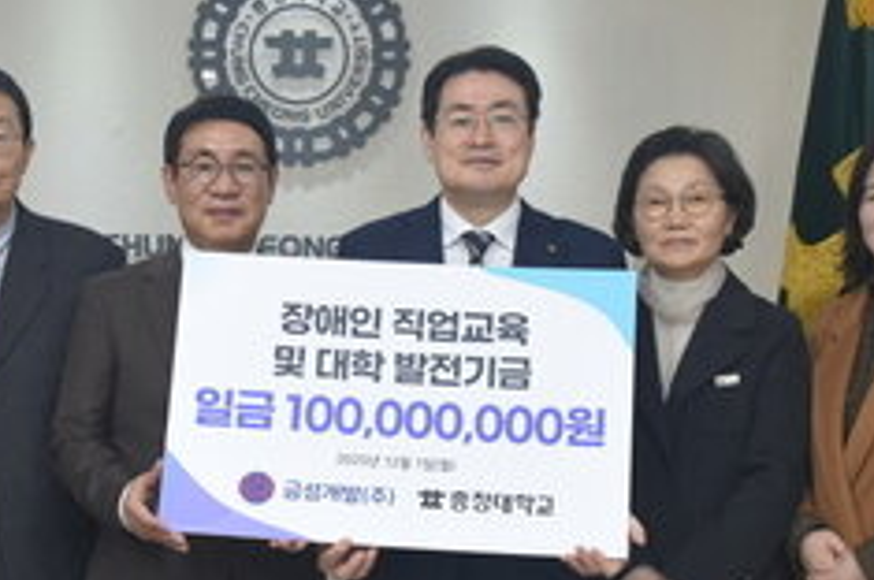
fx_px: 2012
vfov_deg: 16.4
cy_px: 389
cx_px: 286
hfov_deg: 24.4
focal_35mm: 83
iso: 2000
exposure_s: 1/125
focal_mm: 31
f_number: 5.6
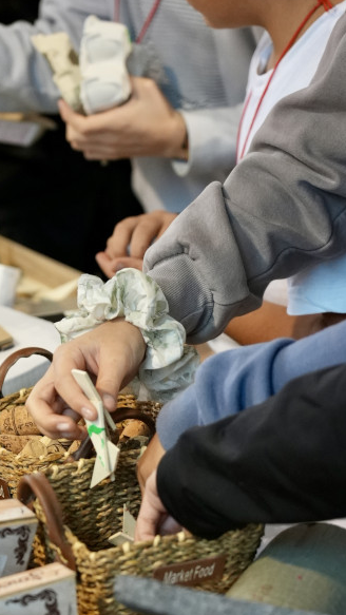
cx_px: 99
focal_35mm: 151
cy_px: 401
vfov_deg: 14.2
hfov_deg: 8.0
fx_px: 2462
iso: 6400
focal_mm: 105
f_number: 4
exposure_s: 1/160
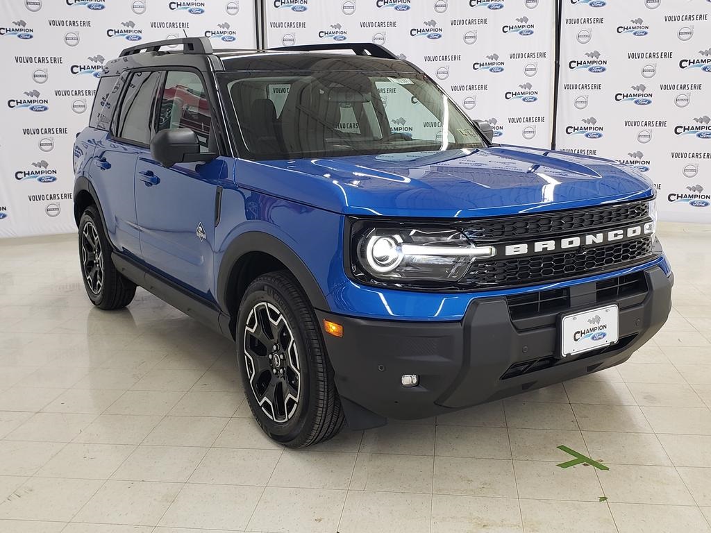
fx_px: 534
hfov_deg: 67.3
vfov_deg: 53.1
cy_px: 266
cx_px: 356
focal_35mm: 26
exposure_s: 1/60
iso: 160
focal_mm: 4.3
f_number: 2.4
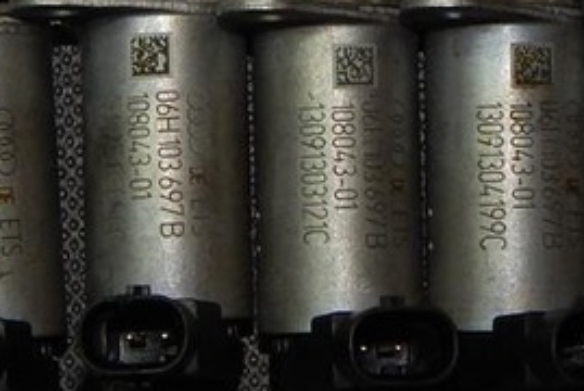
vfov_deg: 7.9
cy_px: -196
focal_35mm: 170
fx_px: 2761
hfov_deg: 12.1
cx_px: 323
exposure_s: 1/30
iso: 160
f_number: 7.1
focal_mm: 7.7
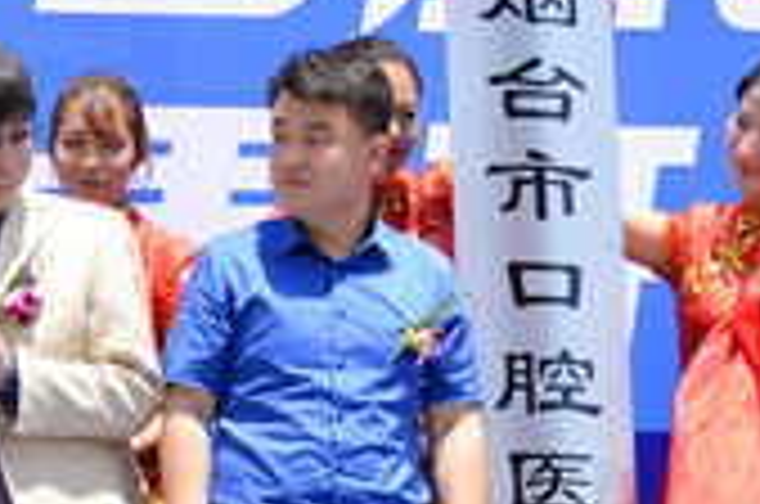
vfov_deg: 7.6
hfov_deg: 11.4
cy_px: 322
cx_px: 292
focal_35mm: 181
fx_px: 3814
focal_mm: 34
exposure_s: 1/320
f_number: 5
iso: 100
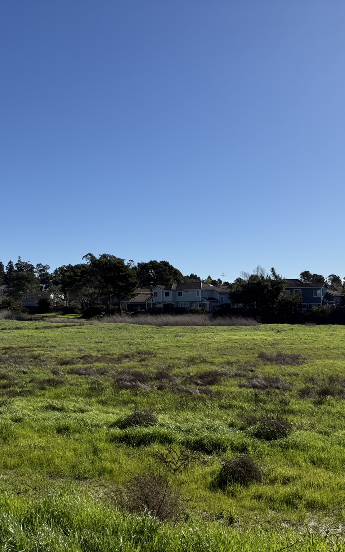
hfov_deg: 37.1
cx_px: 211
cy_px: 276
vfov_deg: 56.7
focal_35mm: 34
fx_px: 511
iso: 80
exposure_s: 1/8130
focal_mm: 6.76
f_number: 1.78
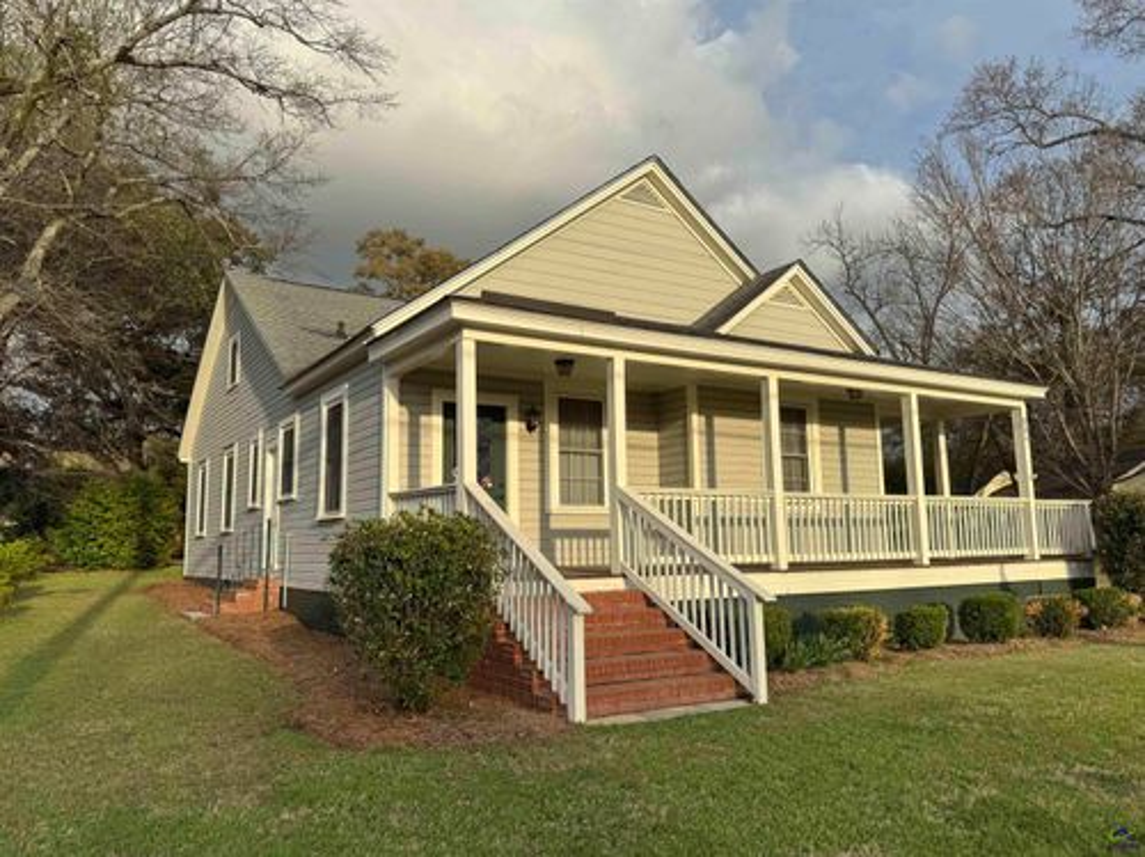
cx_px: 572
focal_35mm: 24
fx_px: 793
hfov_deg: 71.6
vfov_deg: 56.7
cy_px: 428
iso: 80
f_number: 1.78
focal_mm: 6.76
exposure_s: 1/3802
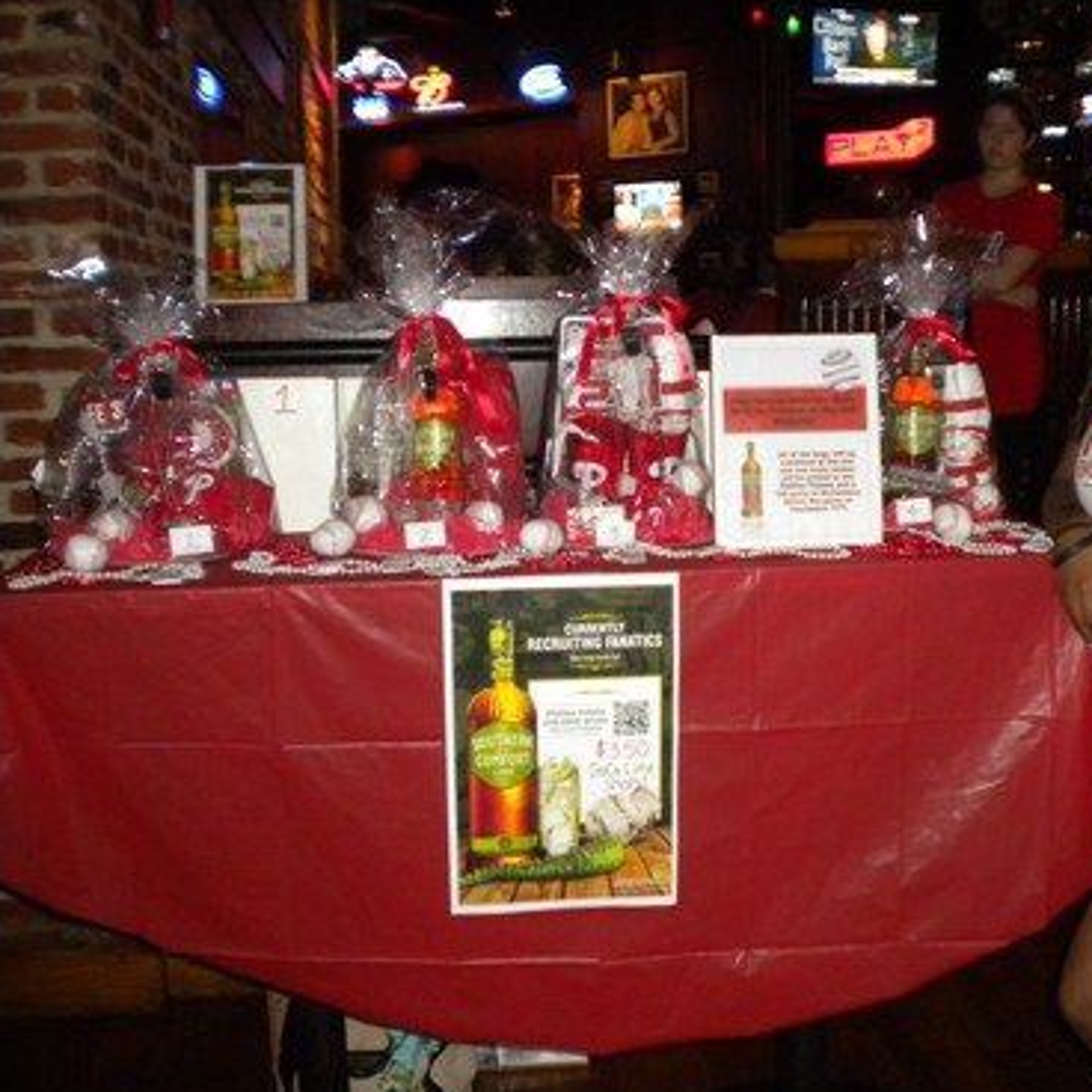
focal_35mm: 42
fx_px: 1499
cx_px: 736
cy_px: 550
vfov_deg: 40.0
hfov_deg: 39.5
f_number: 3.1
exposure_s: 1/30
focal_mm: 6.3
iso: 400
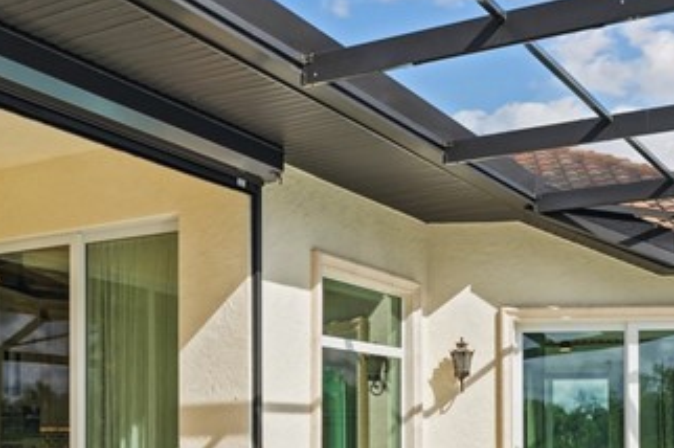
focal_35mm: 54
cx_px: 337
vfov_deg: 24.0
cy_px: 436
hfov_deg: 36.9
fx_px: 1010
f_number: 9
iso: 200
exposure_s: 1/400
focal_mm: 16
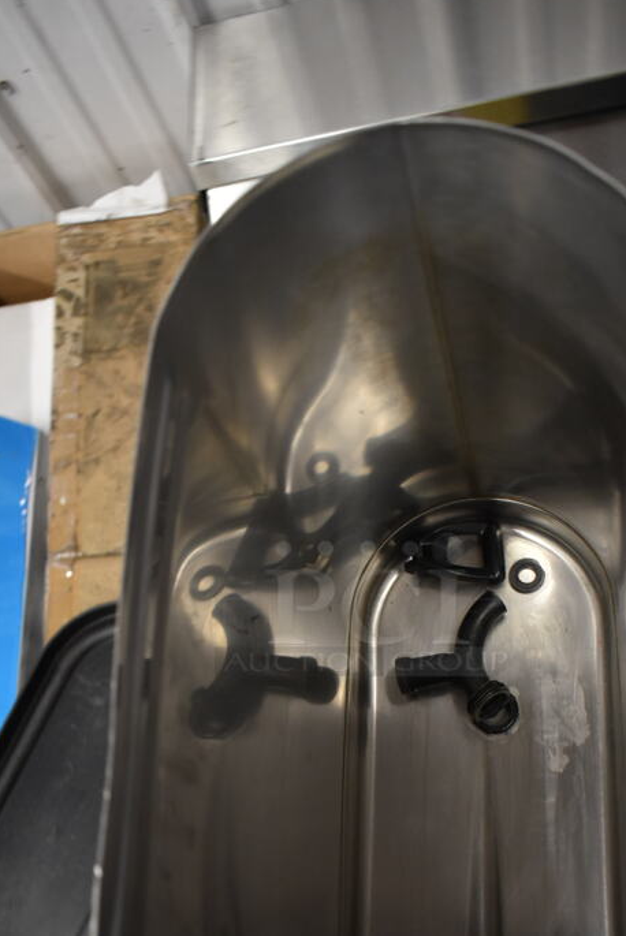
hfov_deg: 36.8
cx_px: 368
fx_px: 937
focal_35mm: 36
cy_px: 605
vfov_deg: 52.3
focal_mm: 18
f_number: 3.5
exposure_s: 1/30
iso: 1000
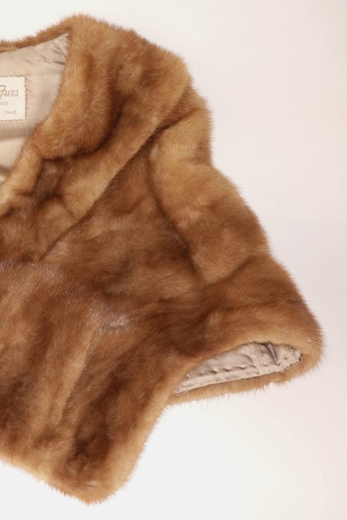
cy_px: 261
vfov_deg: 45.4
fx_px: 622
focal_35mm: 43
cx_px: -29
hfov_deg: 28.5
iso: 125
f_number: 5
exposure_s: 1/100
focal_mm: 10.4
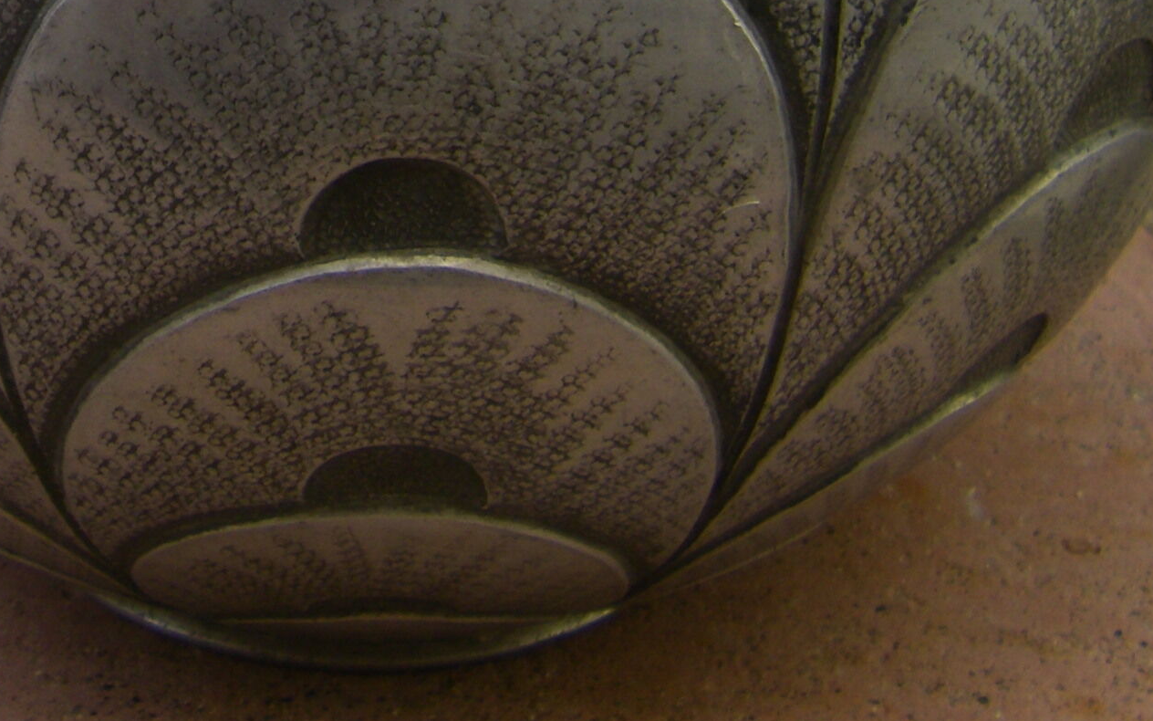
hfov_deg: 19.7
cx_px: 149
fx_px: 3268
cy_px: -288
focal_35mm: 104
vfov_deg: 12.1
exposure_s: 1/125
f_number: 3.5
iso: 64
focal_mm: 6.3
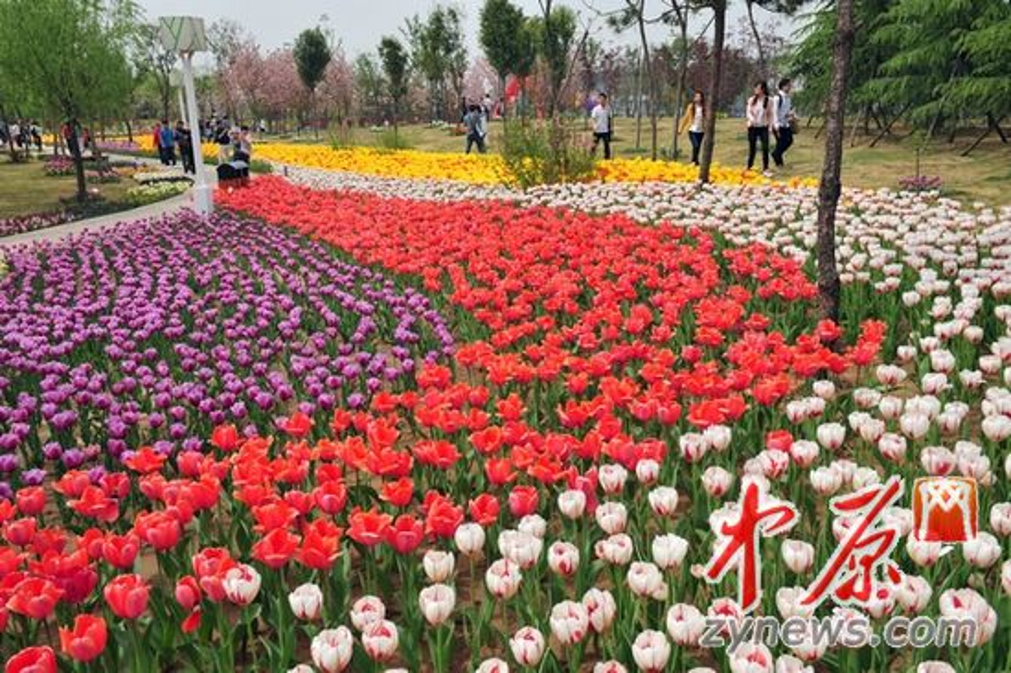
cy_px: 336
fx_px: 786
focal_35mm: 28
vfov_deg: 46.3
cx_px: 506
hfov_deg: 65.5
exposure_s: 1/320
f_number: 9
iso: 200
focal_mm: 28
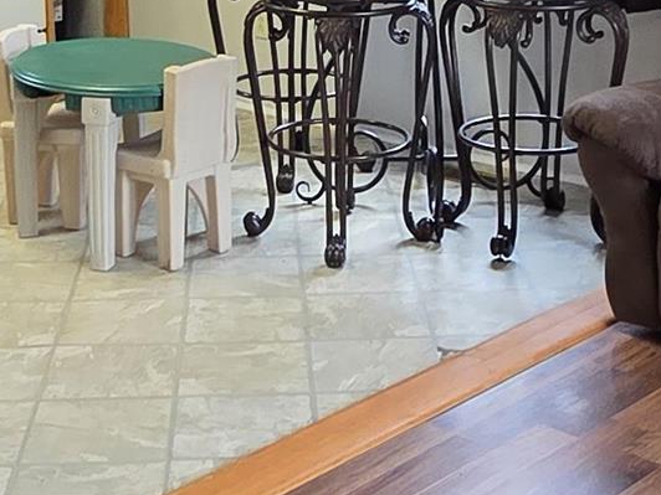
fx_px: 1432
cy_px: -88
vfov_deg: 18.7
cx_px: 318
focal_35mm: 75
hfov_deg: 26.0
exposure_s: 1/60
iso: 200
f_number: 2.2
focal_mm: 2.2
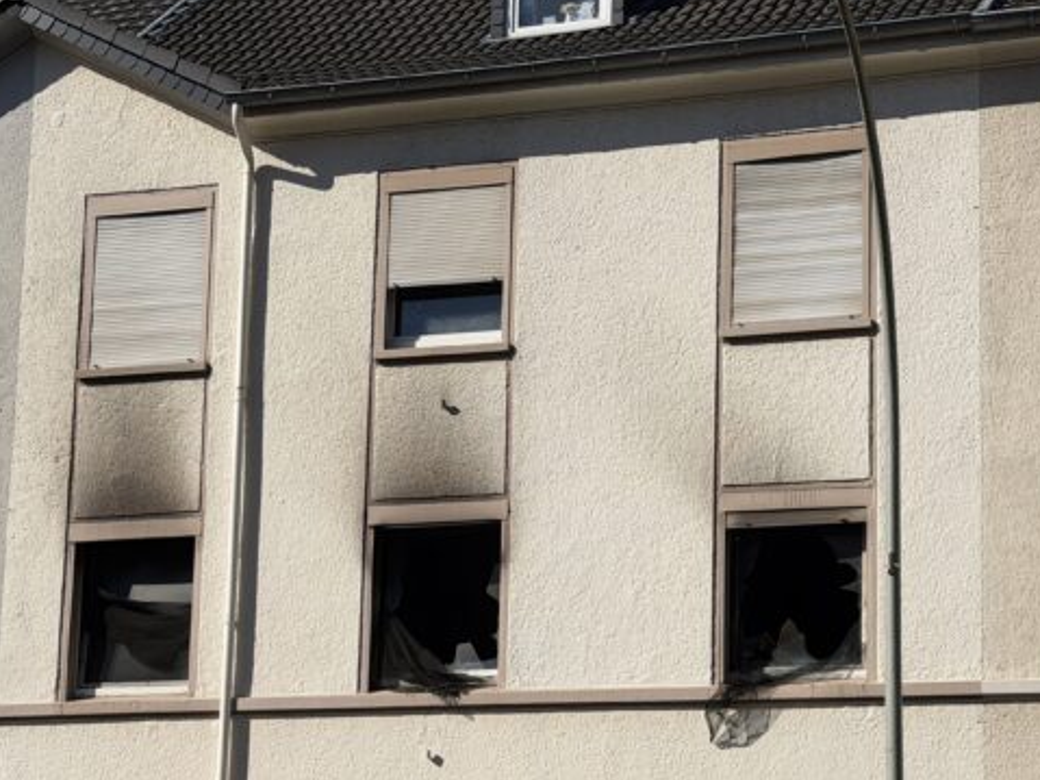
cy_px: 611
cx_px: 584
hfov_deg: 25.3
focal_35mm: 77
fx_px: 2313
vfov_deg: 19.0
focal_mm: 6.76
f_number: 1.78
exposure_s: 1/9901
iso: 64
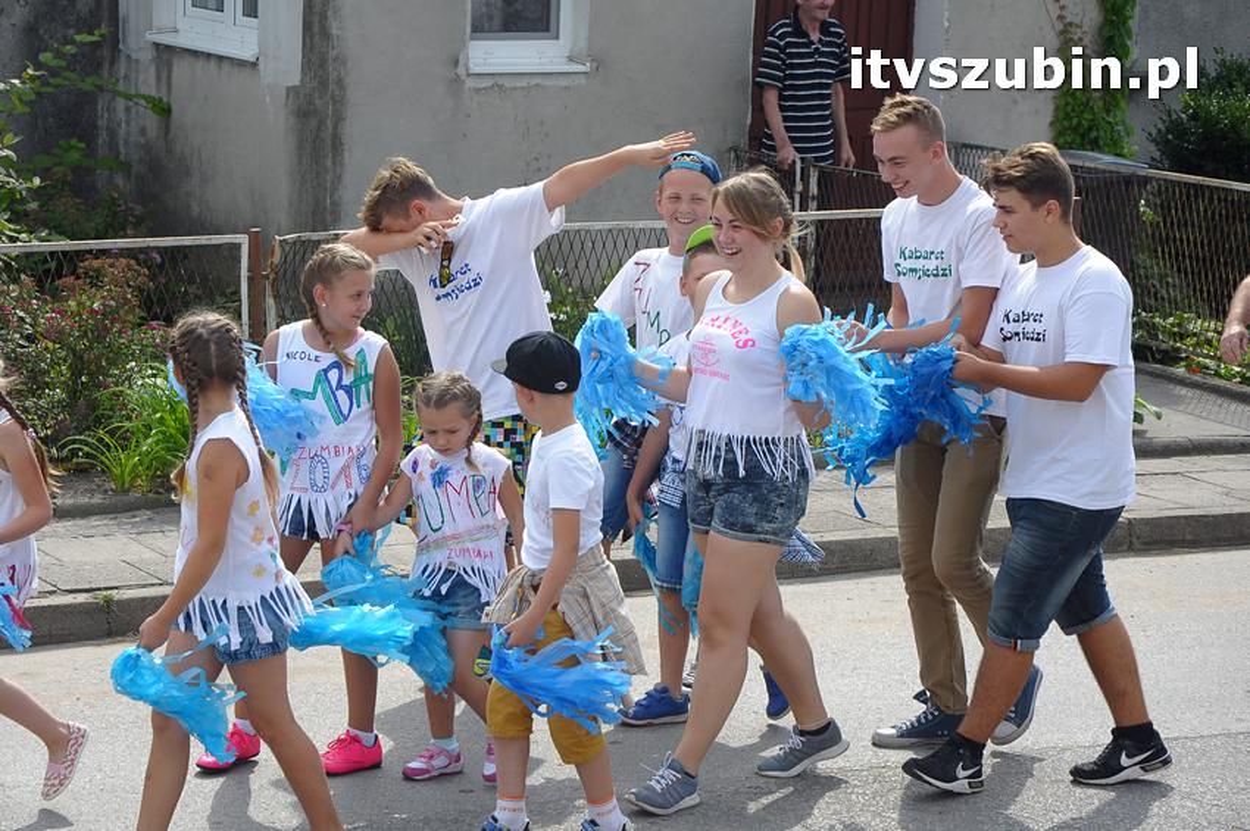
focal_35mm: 105
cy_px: 416
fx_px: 3642
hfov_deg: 19.5
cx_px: 625
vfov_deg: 13.0
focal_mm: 70
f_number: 8
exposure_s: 1/1000
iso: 640
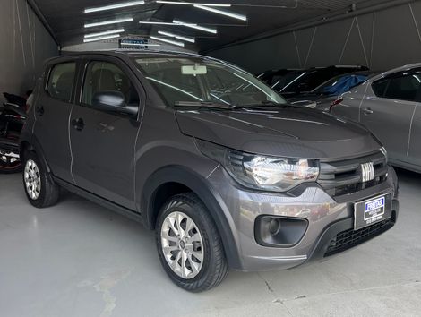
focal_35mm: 26
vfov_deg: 53.2
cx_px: 210
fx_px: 317
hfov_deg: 67.2
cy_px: 158
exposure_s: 1/426
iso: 50
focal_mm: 5.7
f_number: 1.5
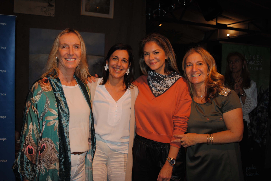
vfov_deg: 38.5
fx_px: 260
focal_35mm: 34
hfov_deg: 55.1
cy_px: 90
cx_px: 136
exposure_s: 1/60
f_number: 3.8
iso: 200
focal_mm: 23
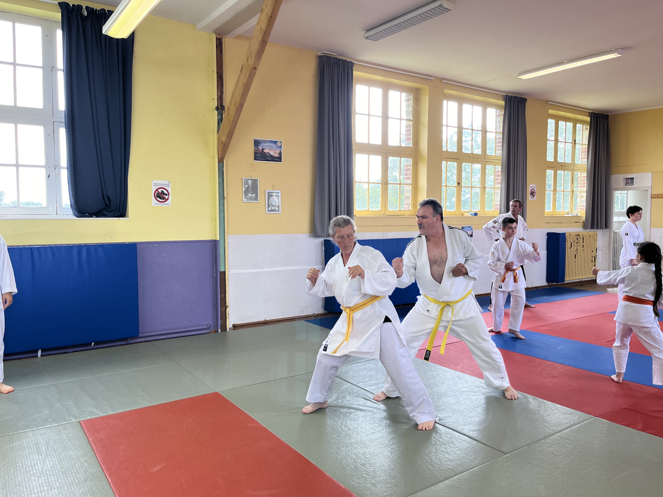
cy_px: 248
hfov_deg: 67.3
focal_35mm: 26
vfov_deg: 53.1
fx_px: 498
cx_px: 332
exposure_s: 1/170
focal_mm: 5.1
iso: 50
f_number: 1.6
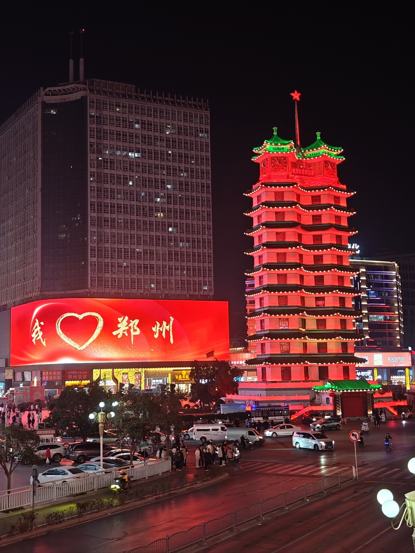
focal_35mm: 41
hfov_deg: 35.1
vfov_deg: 45.8
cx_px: 208
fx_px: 655
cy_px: 276
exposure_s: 1/60.2
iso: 400
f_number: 1.42
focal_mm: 6.68
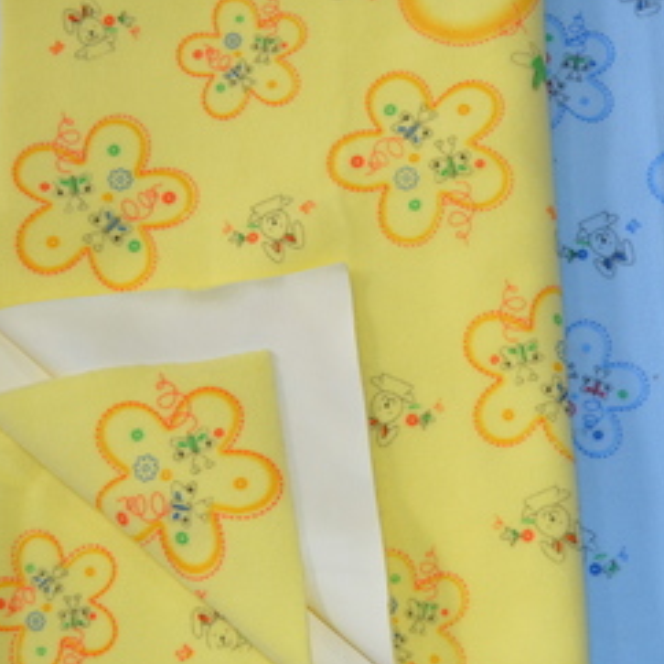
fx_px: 1367
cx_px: 442
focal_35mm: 63
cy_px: 303
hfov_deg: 27.1
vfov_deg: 27.3
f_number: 4
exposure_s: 1/60
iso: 800
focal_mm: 24
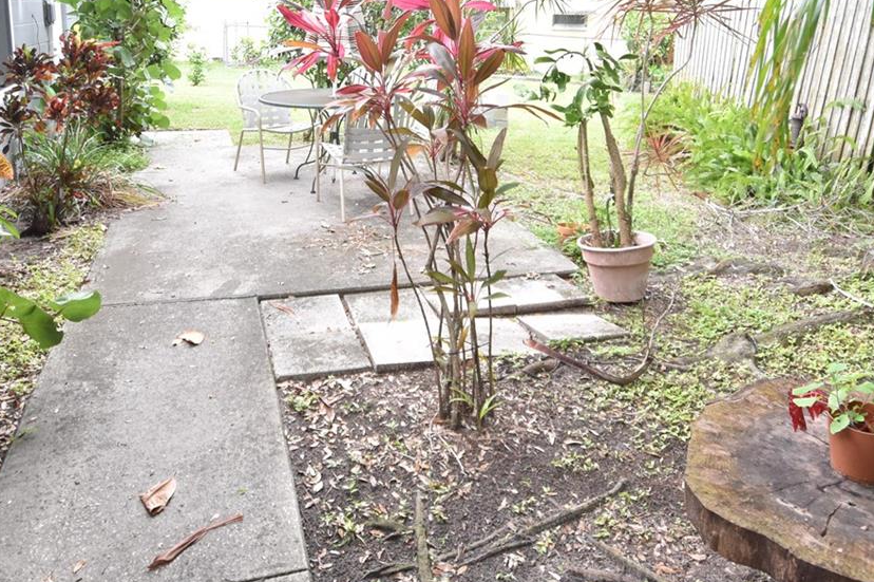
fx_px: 704
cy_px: 143
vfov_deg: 43.4
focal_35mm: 29
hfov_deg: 63.6
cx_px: 395
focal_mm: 10
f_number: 3.5
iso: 800
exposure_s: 1/750
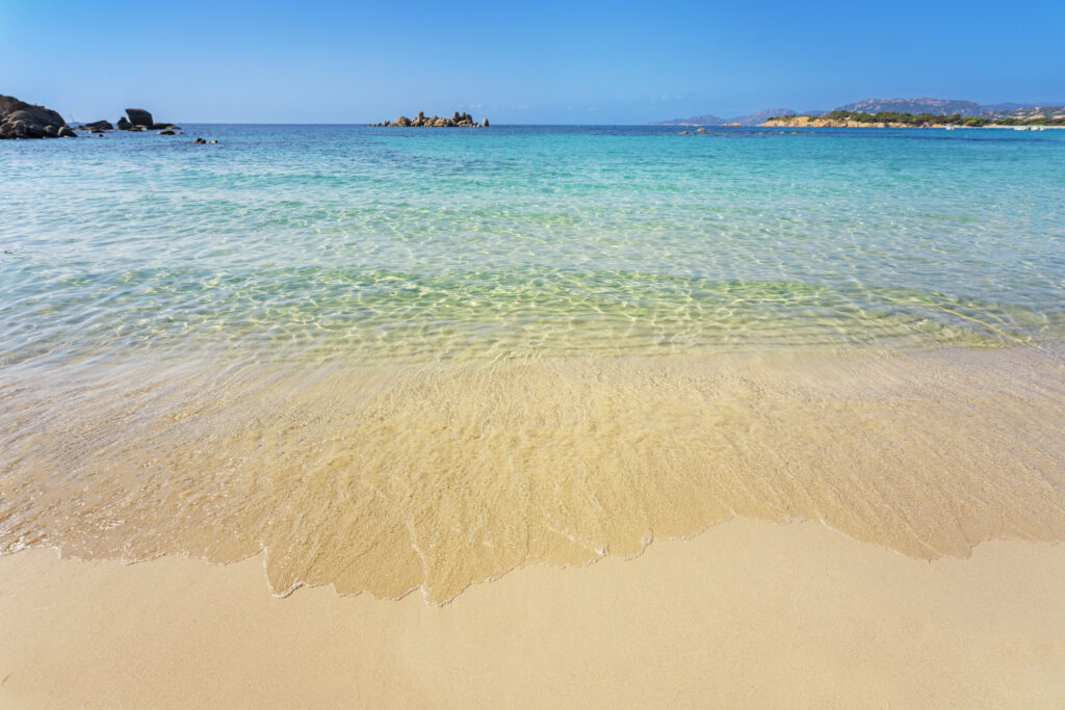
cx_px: 532
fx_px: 414
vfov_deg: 81.2
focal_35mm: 14
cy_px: 355
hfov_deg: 104.2
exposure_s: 1/250
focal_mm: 14
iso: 200
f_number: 13
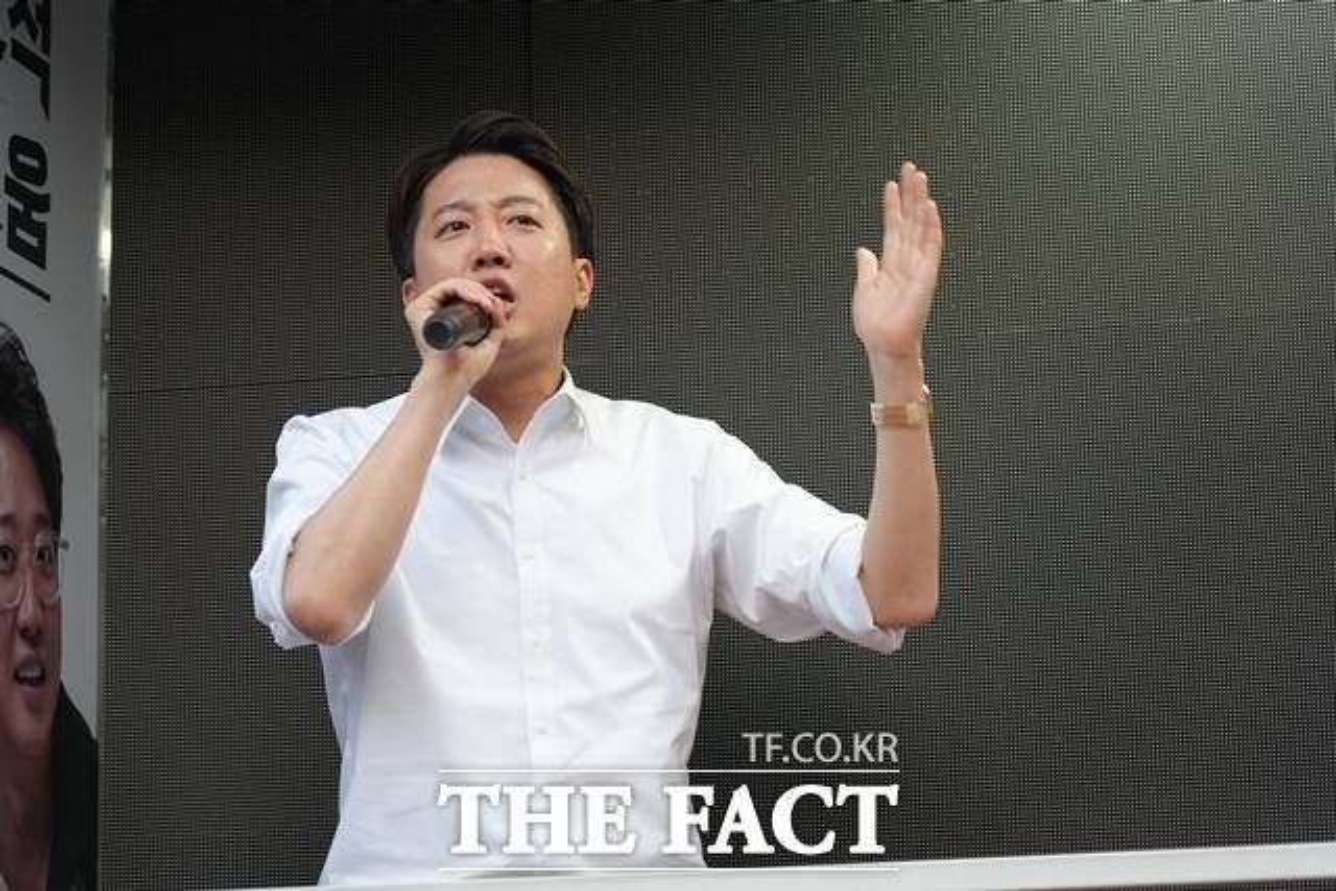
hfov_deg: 19.5
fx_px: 3897
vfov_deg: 13.0
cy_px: 446
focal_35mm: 105
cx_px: 668
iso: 1000
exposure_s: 1/160
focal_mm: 105
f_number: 4
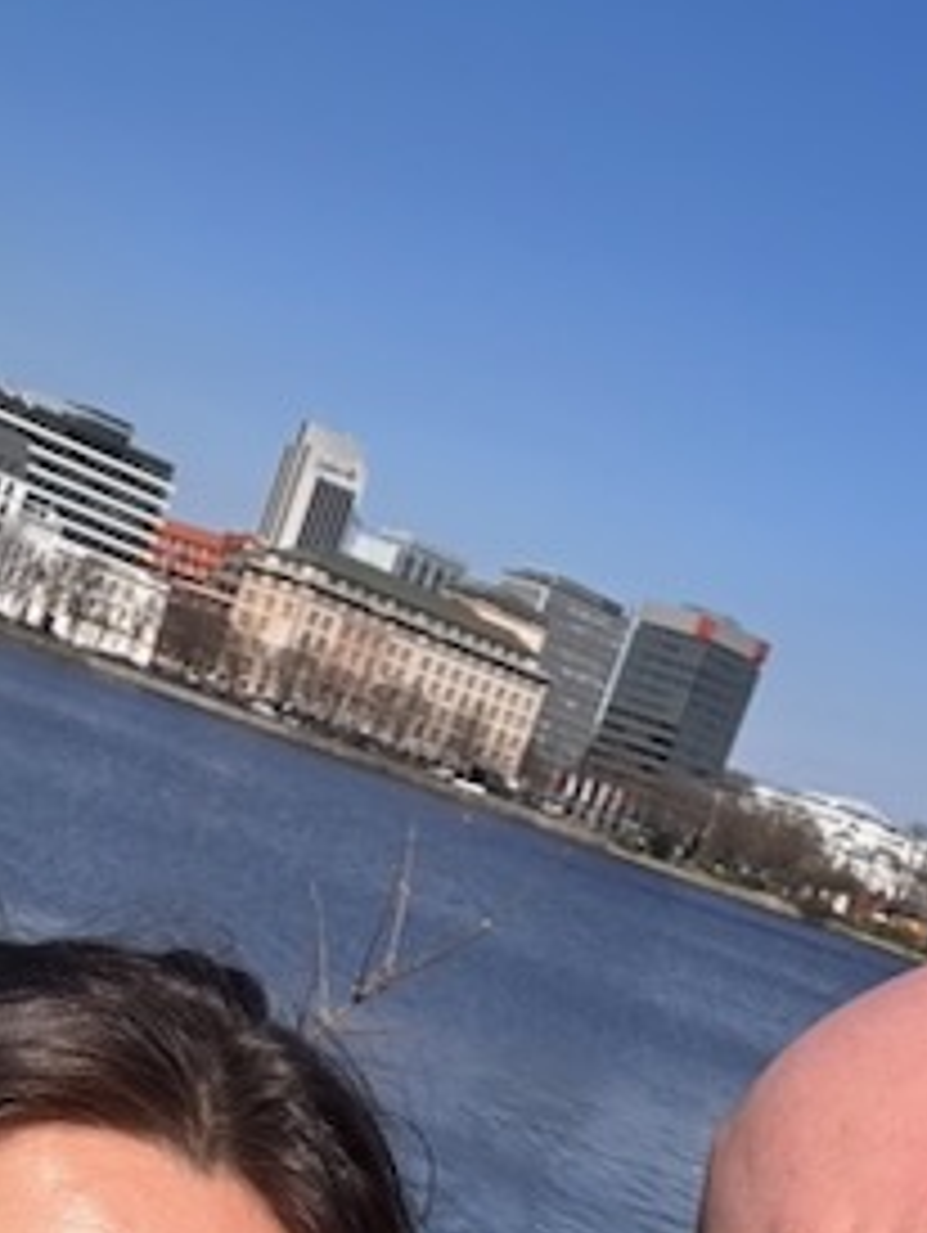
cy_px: 1224
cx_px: 351
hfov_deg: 21.0
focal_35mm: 70
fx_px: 2496
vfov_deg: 26.3
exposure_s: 1/1383
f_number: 1.9
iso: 25
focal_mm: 2.69
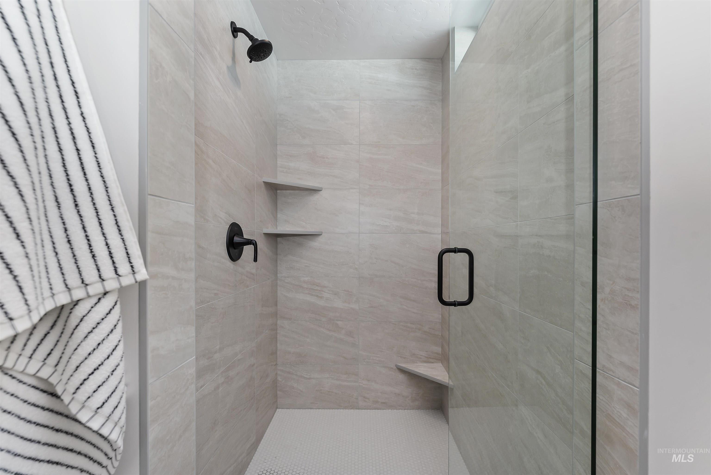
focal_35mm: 15
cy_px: 238
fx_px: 296
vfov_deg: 77.4
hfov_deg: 100.4
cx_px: 356
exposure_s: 1/160
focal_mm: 15
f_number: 6.3
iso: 320
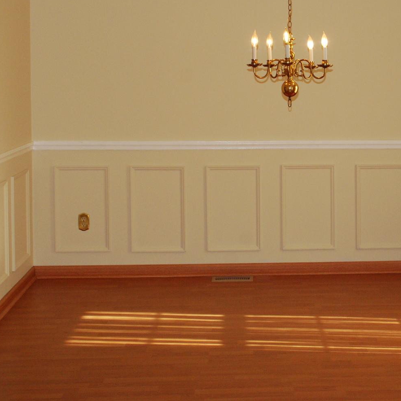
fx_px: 904
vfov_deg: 24.8
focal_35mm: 69
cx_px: 316
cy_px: 123
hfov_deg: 24.6
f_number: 7.1
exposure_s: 1/200
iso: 800
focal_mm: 26
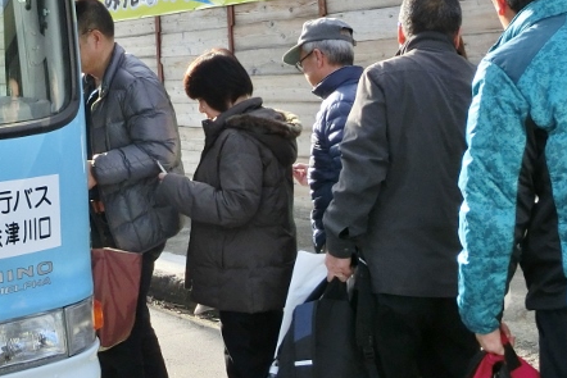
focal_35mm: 64
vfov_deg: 21.0
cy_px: 77
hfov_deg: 31.1
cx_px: 176
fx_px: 1008
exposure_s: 1/1000
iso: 250
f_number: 3.9
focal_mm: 6
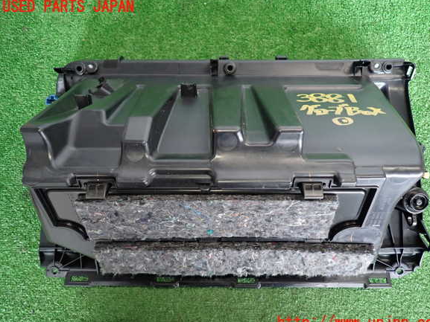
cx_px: 222
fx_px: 323
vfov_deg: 53.1
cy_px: 165
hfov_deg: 67.3
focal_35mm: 26
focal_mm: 4.5
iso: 250
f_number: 2
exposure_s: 1/30
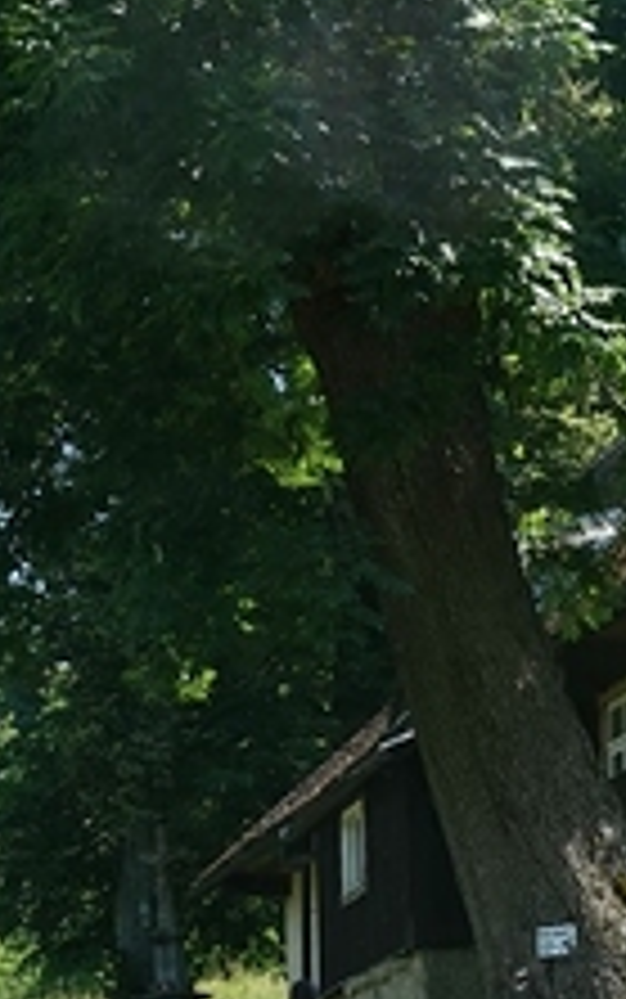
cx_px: 401
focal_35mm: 110
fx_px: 2999
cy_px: 385
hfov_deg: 11.9
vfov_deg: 18.9
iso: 125
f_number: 7.1
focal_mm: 9
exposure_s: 1/125
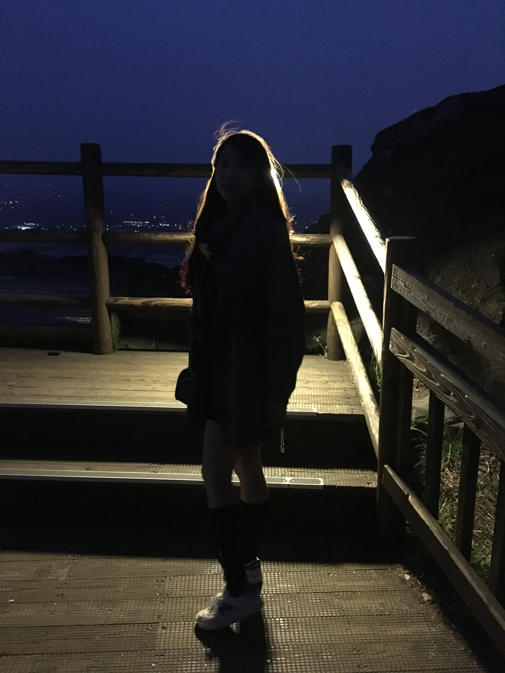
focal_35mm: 29
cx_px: 252
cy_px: 336
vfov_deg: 61.7
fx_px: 564
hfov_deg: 48.2
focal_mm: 4.15
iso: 1000
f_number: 2.2
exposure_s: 1/15
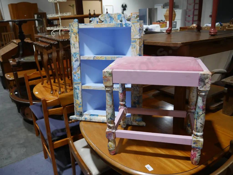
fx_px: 189
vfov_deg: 49.8
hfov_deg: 63.4
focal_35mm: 28
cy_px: 88
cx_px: 116
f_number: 3.5
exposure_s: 1/60
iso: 200
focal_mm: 14
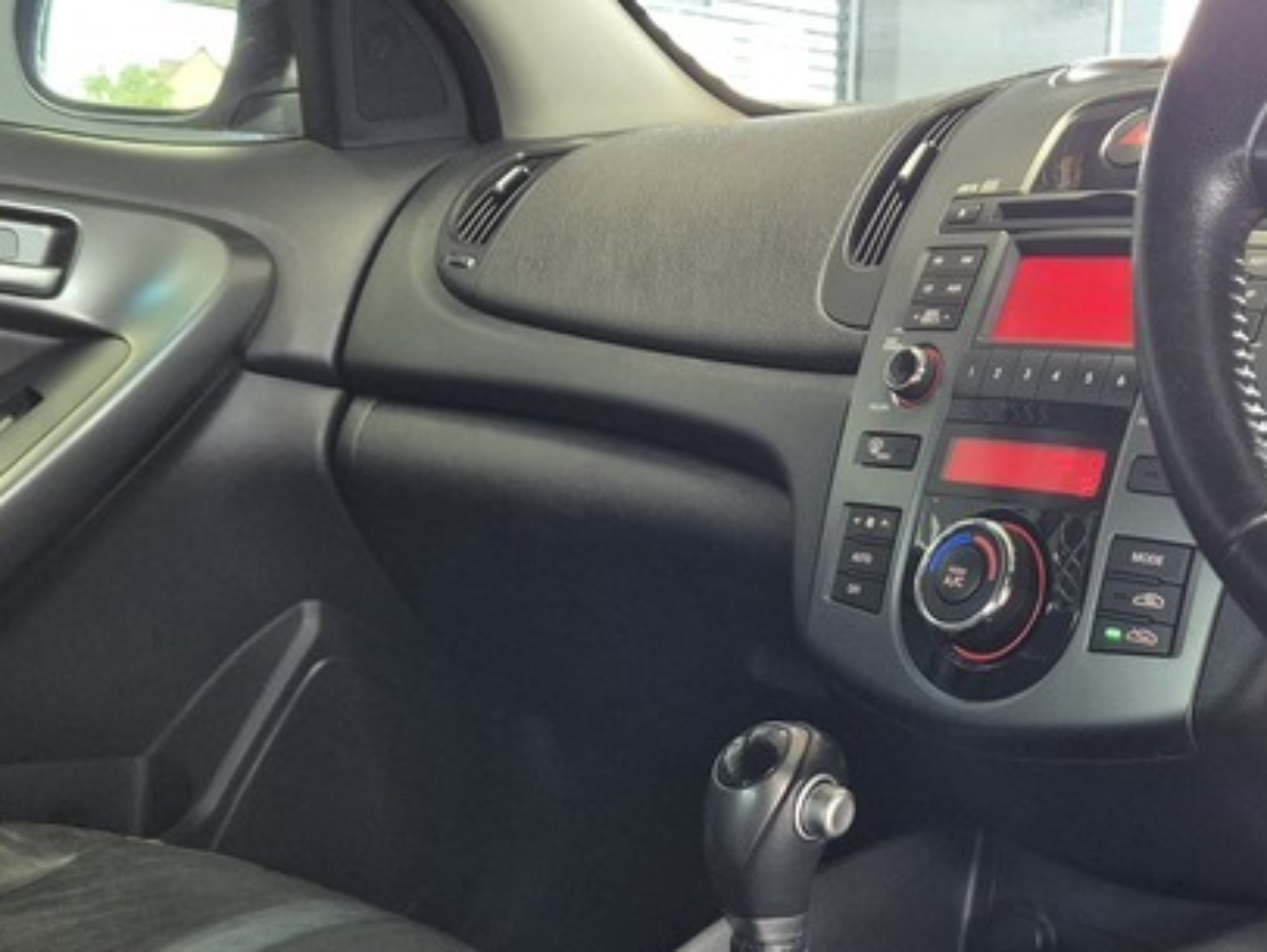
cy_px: 699
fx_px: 2124
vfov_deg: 25.0
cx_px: 808
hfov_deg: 33.0
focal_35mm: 58
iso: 640
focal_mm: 5.4
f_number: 1.8
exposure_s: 1/100
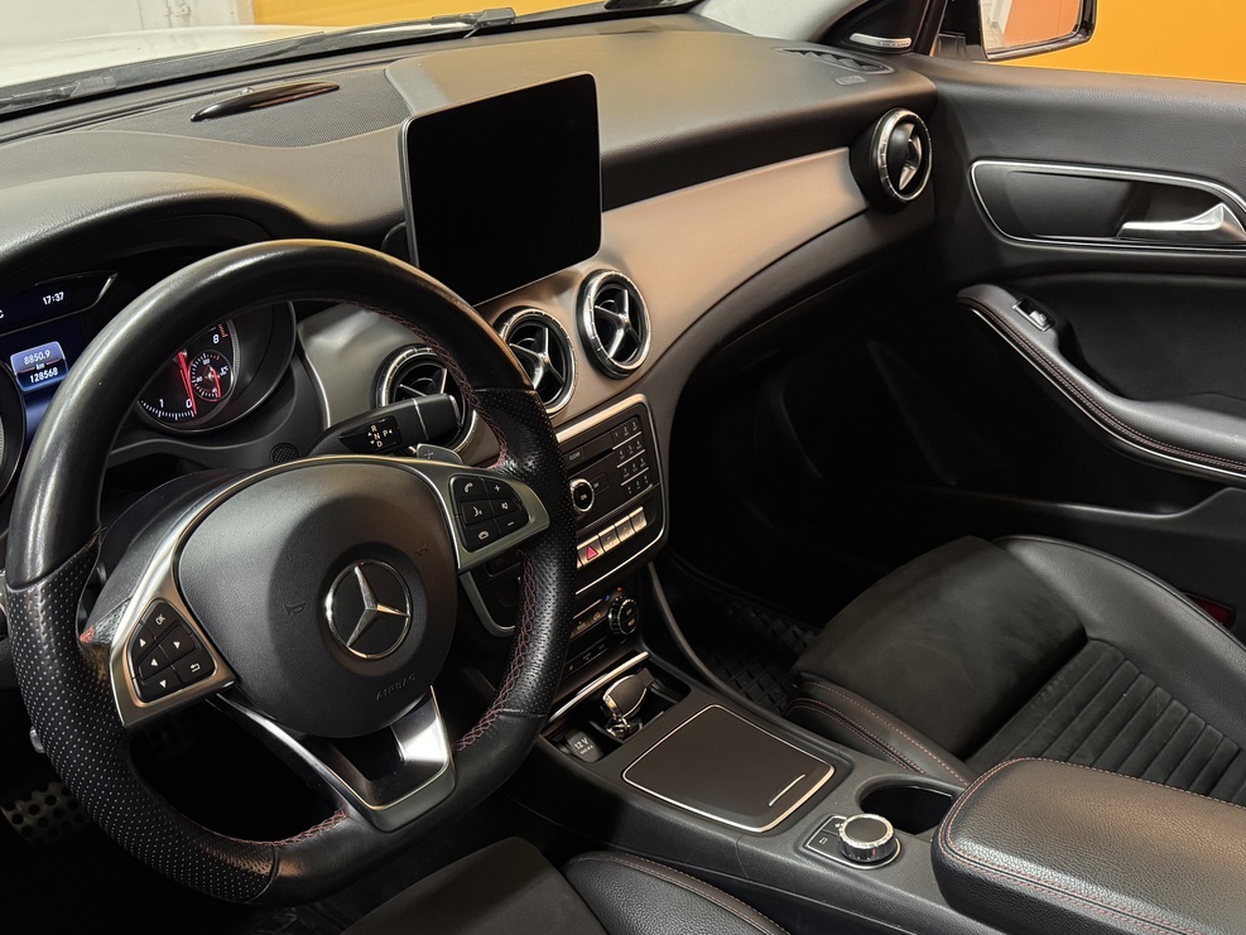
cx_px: 545
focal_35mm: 35
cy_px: 673
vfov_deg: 39.9
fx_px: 1260
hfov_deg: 52.5
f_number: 1.78
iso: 500
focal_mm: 6.76
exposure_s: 1/50
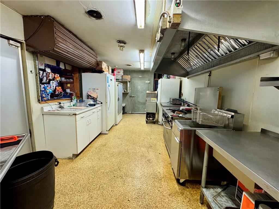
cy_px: 104
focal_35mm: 14
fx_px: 113
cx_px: 140
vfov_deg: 85.7
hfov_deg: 102.1
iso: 320
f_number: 2.2
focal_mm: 2.22
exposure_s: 1/120
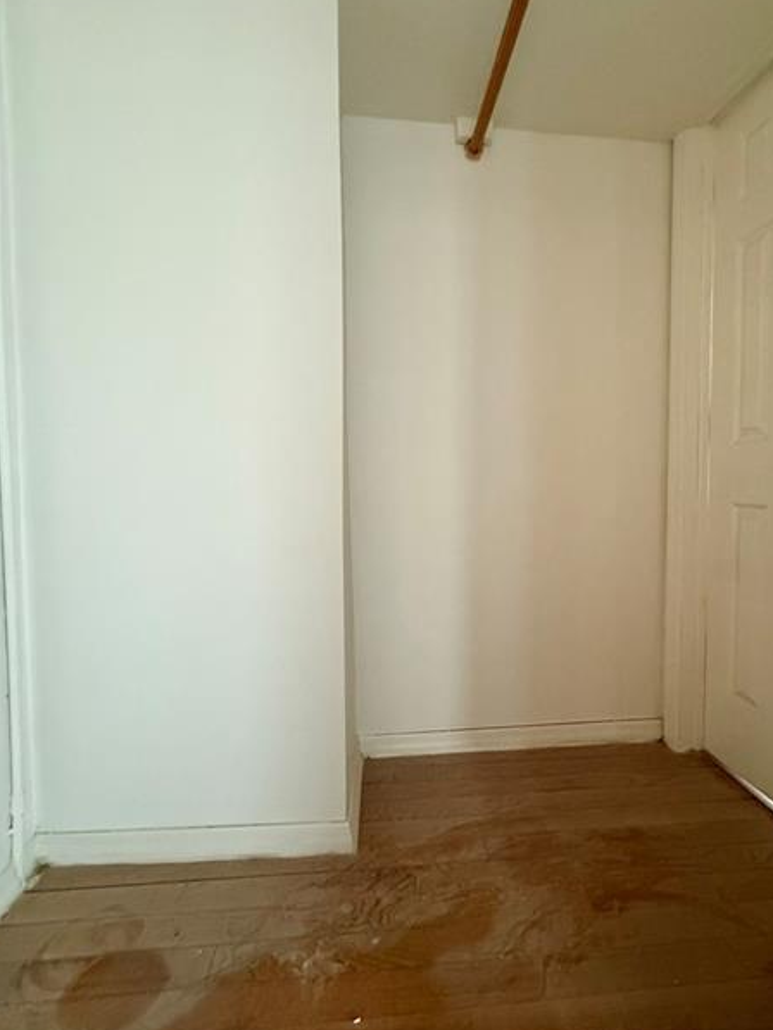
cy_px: 504
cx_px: 423
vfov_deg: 87.7
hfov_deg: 71.5
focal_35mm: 18
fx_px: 536
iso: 640
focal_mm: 2.22
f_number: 2.2
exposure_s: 1/60
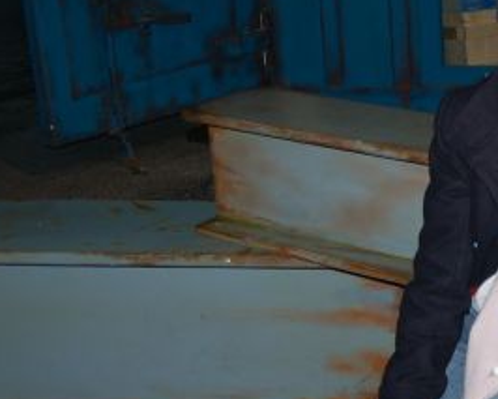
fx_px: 1297
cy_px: 195
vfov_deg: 17.5
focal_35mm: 88
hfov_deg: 20.8
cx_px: 530
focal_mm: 26
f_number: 4.2
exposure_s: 1/60
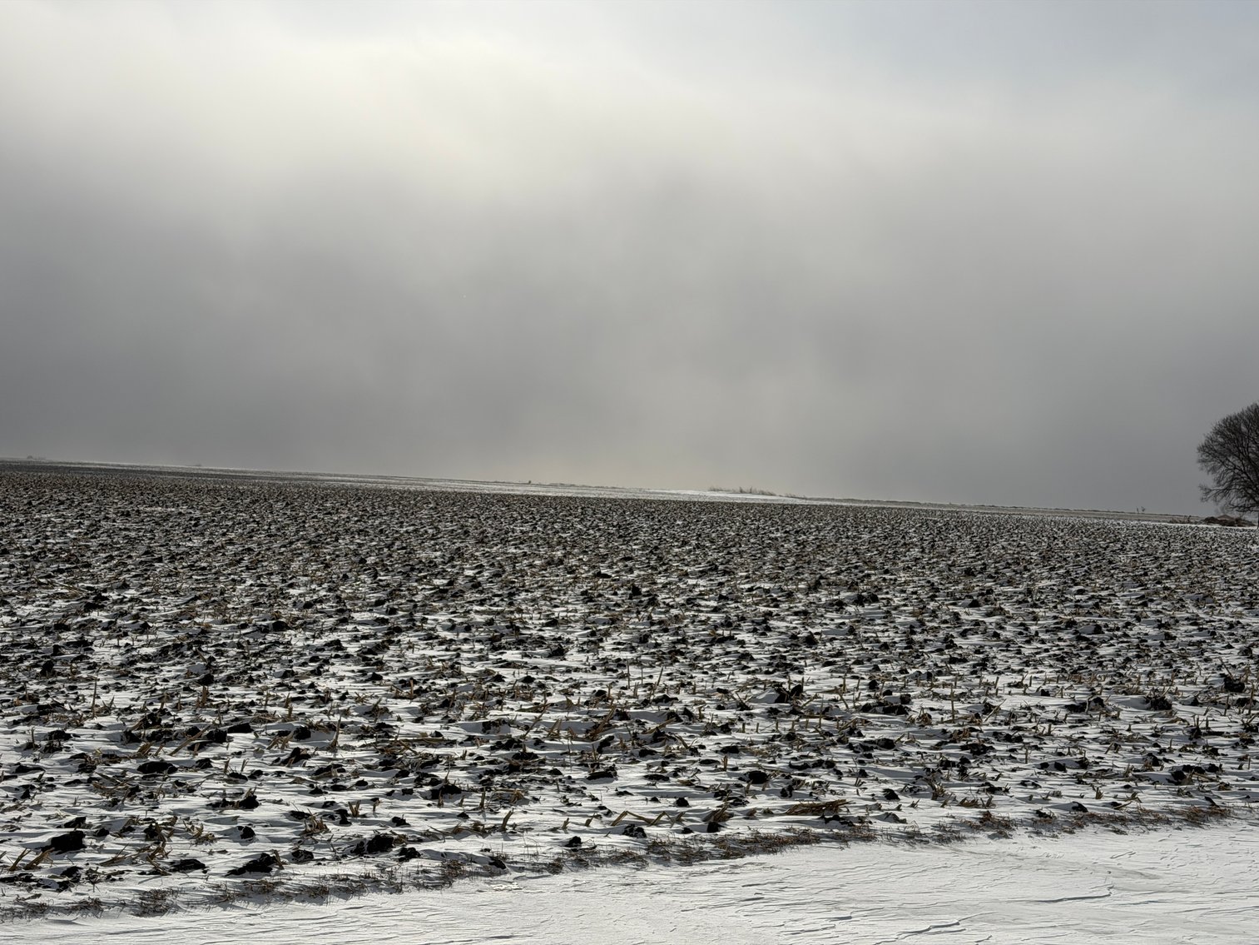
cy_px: 472
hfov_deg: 39.7
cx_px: 630
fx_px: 1746
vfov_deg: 30.3
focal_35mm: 48
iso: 80
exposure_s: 1/27778
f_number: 1.78
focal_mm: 6.76
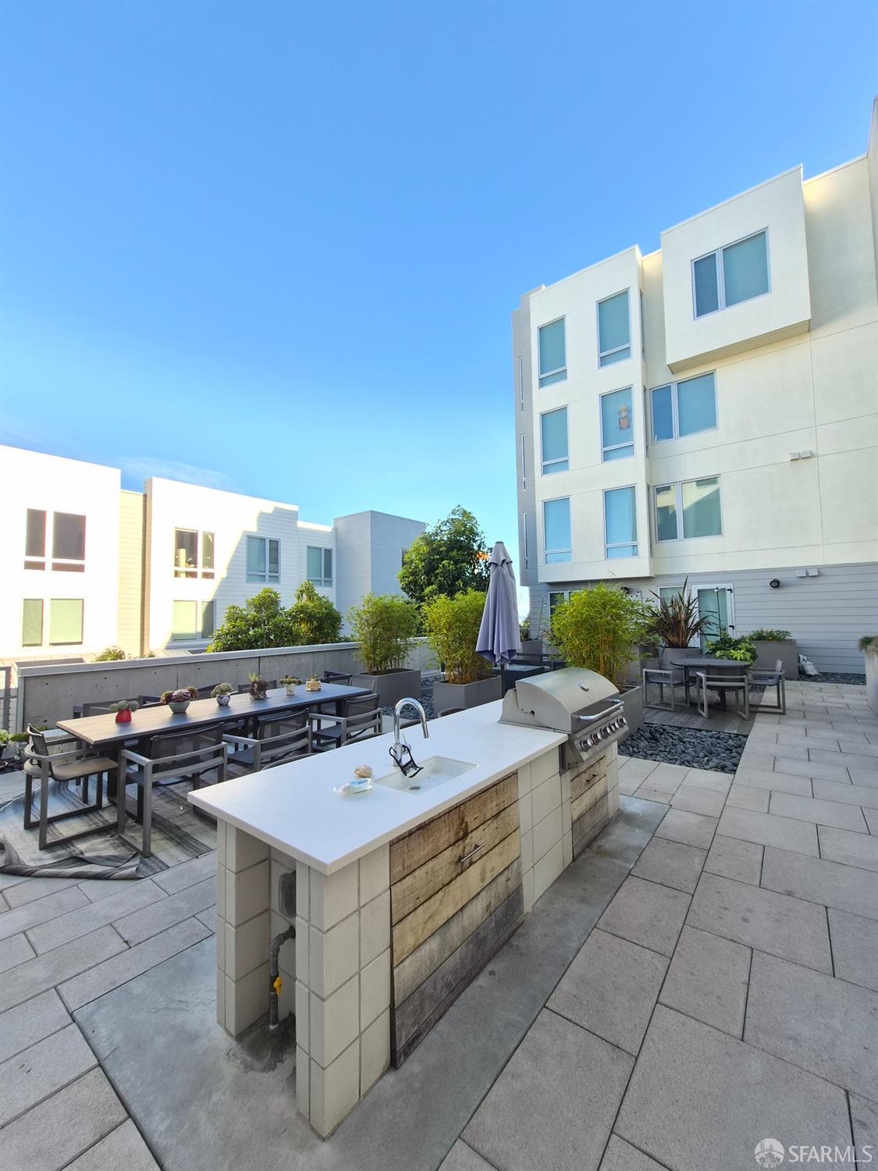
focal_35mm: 13
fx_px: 440
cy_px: 586
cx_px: 439
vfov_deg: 106.2
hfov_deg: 89.9
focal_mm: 1.7
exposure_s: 1/207
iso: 25
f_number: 2.2
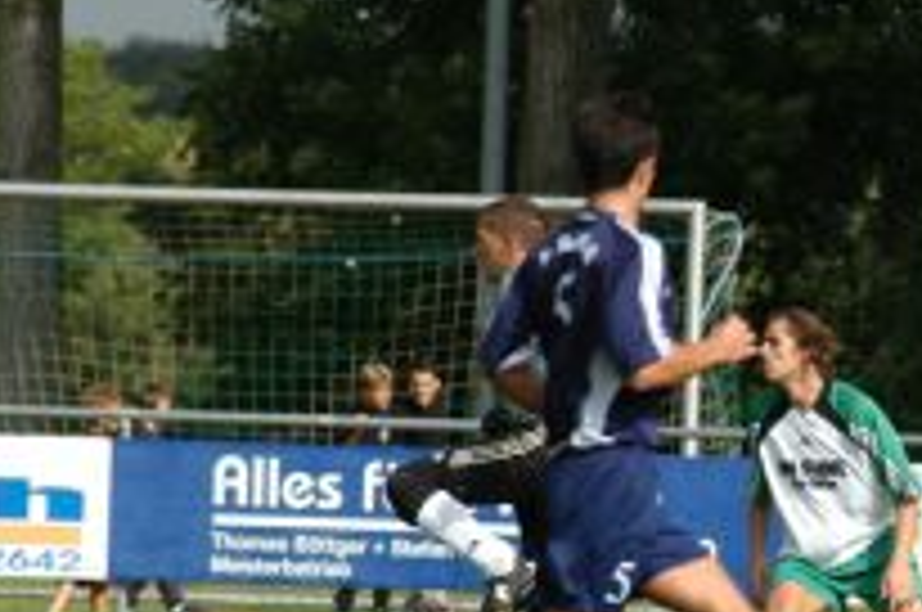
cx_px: 873
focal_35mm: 585
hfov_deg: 3.5
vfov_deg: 2.3
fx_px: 14959
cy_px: 504
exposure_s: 1/640
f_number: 6.3
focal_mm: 200
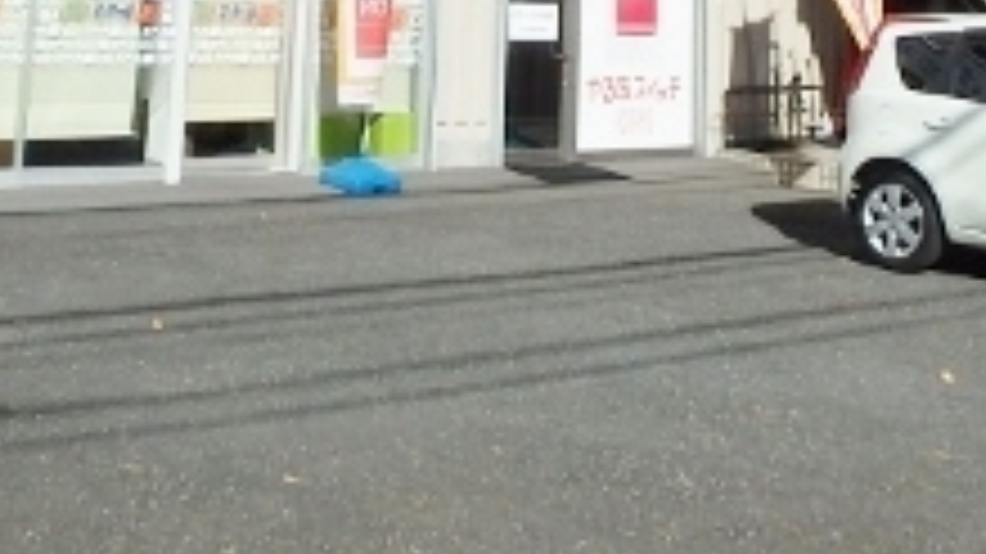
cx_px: 477
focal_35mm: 67
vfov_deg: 15.6
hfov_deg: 31.4
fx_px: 1751
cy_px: -414
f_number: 6
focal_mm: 3.7
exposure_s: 1/1000
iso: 125
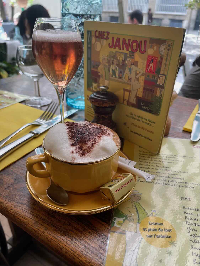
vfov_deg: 69.4
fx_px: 193
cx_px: 100
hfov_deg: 54.9
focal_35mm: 25
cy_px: 133
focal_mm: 5.1
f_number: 1.6
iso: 50
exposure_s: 1/100
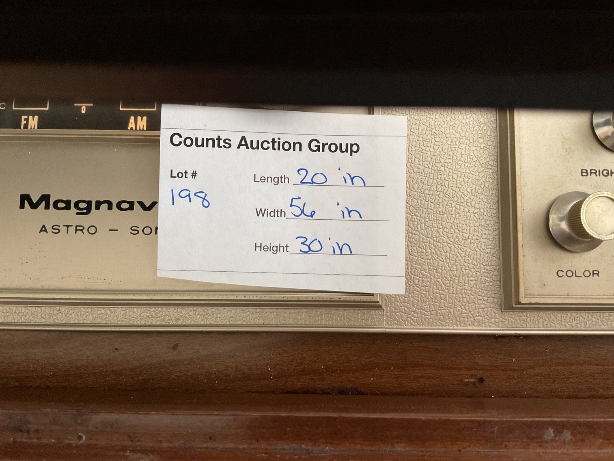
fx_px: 514
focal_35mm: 29
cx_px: 307
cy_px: 230
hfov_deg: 61.7
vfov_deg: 48.2
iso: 320
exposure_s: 1/30
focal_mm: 3
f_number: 1.8
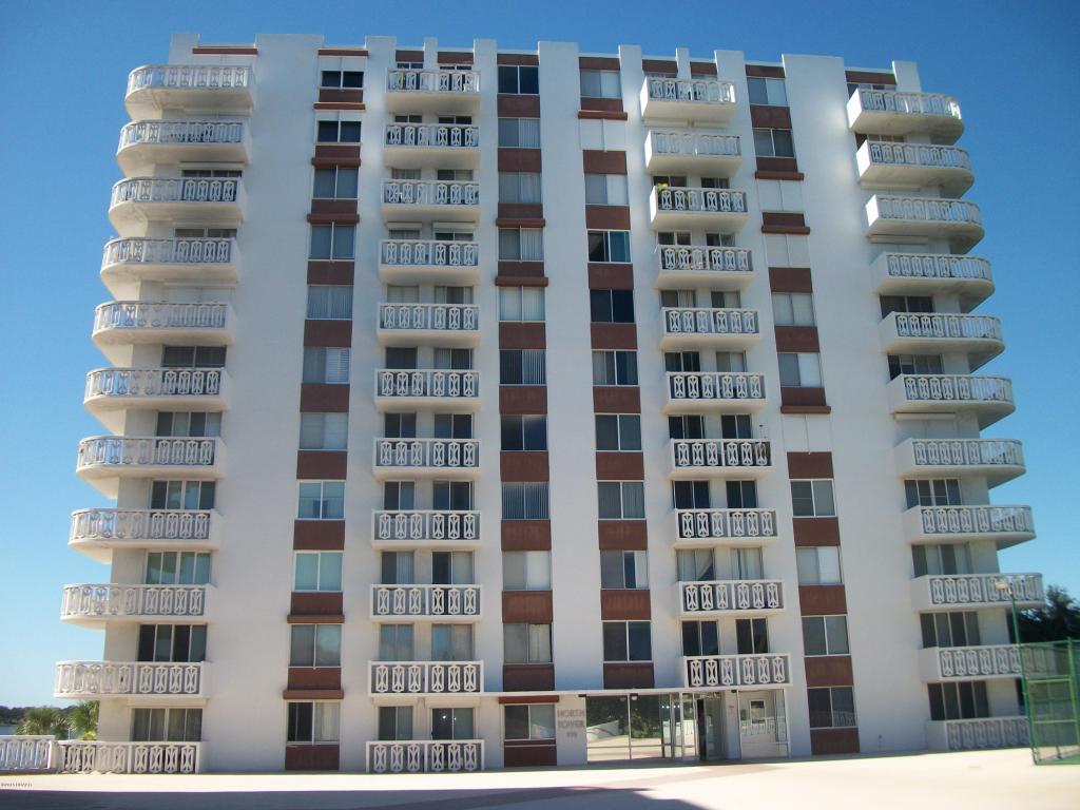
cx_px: 540
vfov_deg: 44.2
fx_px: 998
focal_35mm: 32
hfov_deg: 56.8
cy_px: 405
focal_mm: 5.7
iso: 80
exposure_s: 1/160
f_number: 8.8
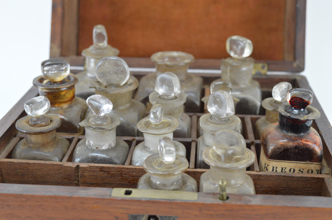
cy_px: 110
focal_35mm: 54
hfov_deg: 36.9
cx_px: 166
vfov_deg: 25.0
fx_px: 498
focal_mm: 36
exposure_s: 1/60
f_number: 6.3
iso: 800
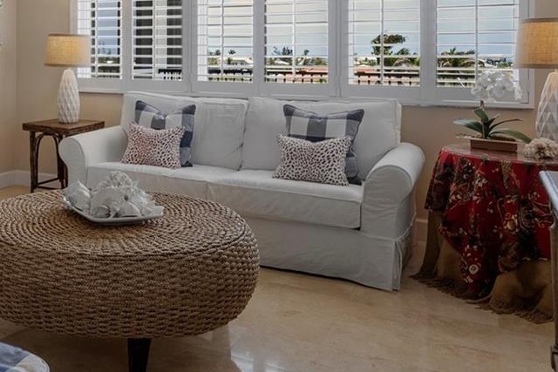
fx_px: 620
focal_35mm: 40
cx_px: 57
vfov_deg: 32.3
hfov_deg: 44.2
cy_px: 60
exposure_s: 1/6
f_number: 9
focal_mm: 16
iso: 250
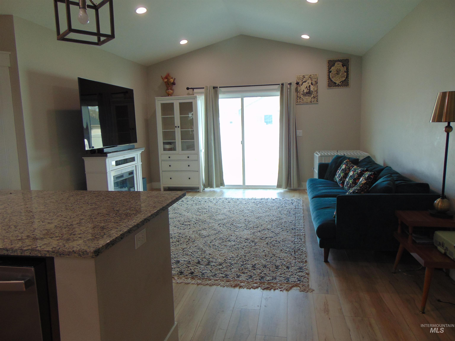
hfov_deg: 69.4
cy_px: 170
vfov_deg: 54.9
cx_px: 228
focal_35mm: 25
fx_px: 329
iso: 80
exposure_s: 1/50
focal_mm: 4.5
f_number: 3
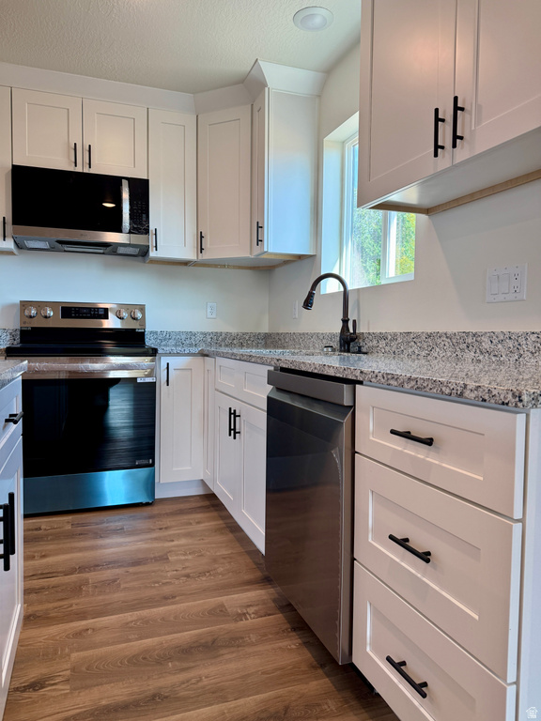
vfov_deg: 71.6
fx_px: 500
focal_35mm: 24
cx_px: 270
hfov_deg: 56.8
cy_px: 360
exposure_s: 1/232
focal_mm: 6.76
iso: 100
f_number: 1.78
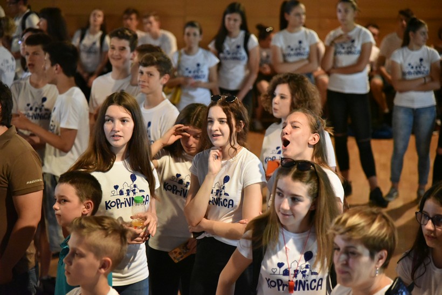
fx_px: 1351
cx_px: 221
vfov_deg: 12.5
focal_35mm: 110
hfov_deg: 18.6
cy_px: 148
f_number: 4
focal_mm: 110
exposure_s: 1/320
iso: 12800
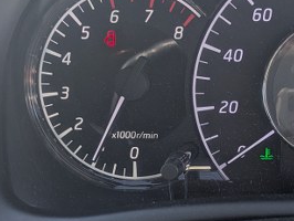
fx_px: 638
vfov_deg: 19.2
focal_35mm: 75
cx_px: 223
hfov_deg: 25.6
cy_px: 211
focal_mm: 5.43
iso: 45
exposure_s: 1/340
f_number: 1.89
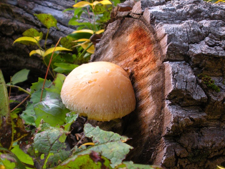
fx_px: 345
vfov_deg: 27.5
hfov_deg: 36.2
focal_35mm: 53
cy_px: 86
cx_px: 113
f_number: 4.4
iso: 226
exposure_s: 1/118
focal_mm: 9.1
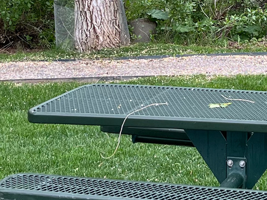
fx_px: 949
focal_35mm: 123
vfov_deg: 11.9
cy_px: -19
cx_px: 265
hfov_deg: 15.7
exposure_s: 1/300
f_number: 1.6
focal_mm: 5.1
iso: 50
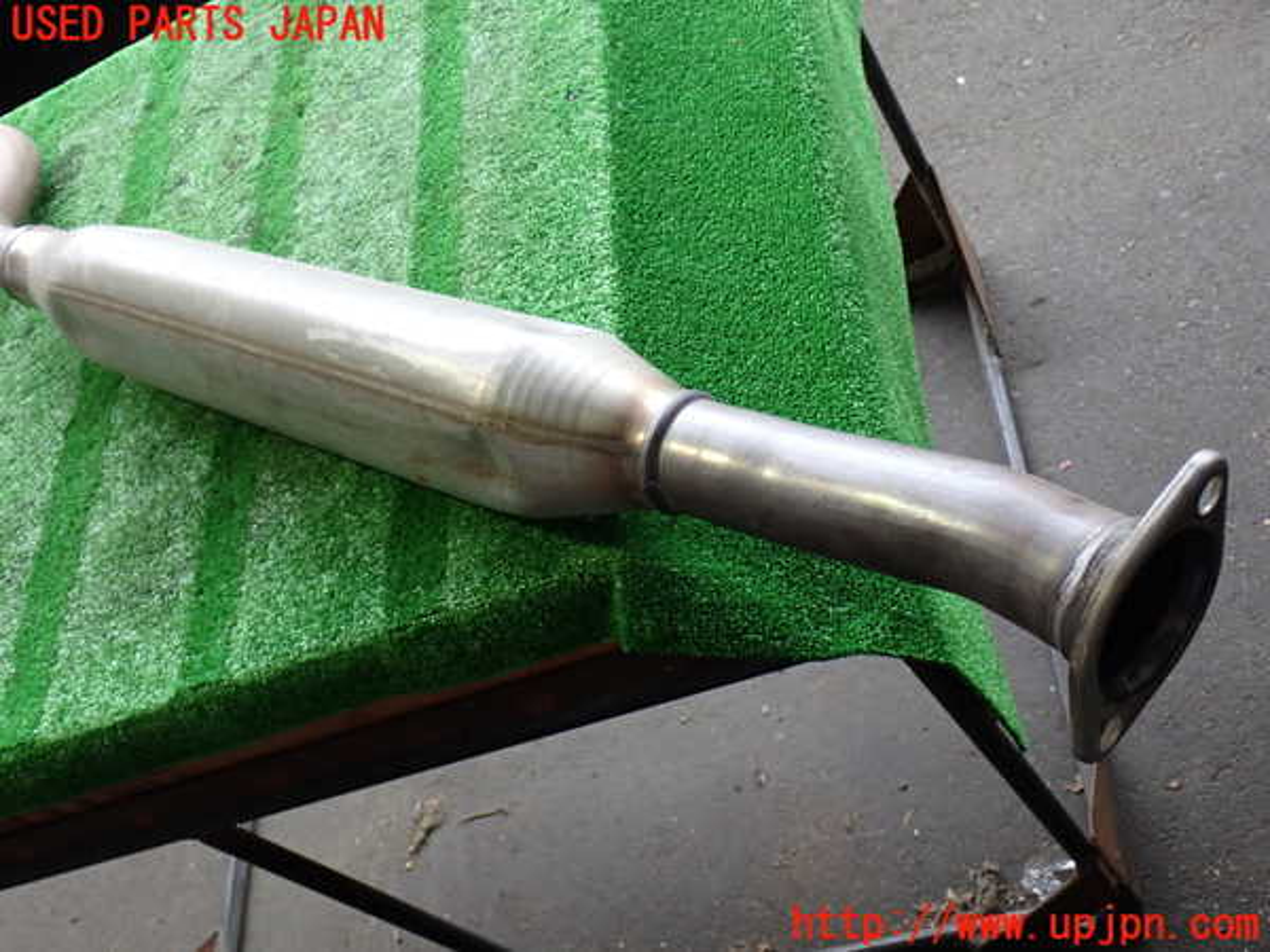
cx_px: 635
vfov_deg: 37.7
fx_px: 1394
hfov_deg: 49.0
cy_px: 476
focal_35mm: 38
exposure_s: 1/40
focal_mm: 6.83
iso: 200
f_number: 2.7
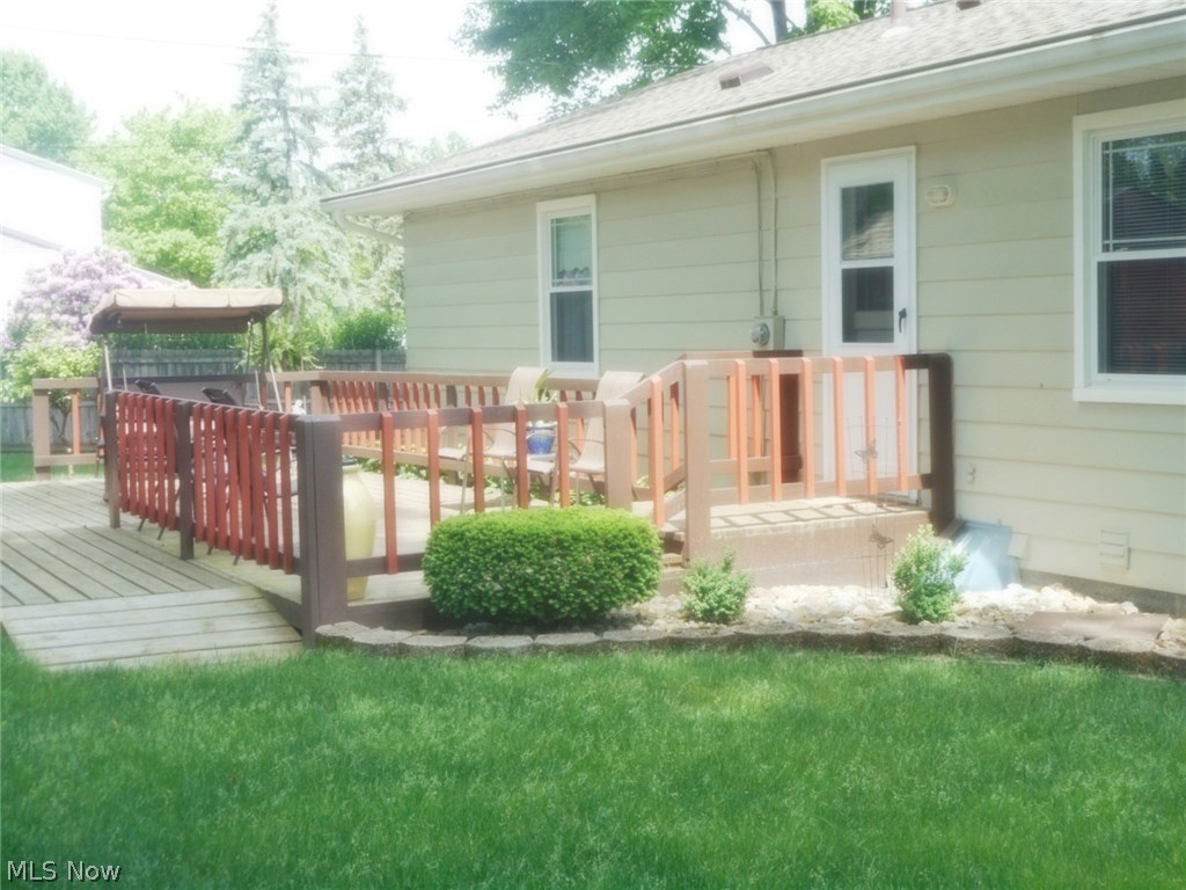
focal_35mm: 51
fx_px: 1747
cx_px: 593
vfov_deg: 28.6
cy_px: 445
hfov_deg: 37.5
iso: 80
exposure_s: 1/80
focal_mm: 9.1
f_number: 4.9
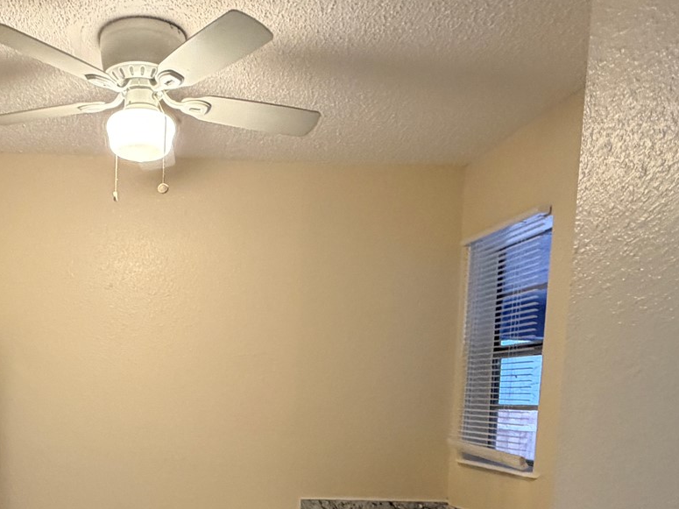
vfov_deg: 36.1
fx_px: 726
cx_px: 149
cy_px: 468
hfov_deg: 47.7
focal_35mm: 37
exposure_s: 1/60
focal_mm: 2.22
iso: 250
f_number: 2.2
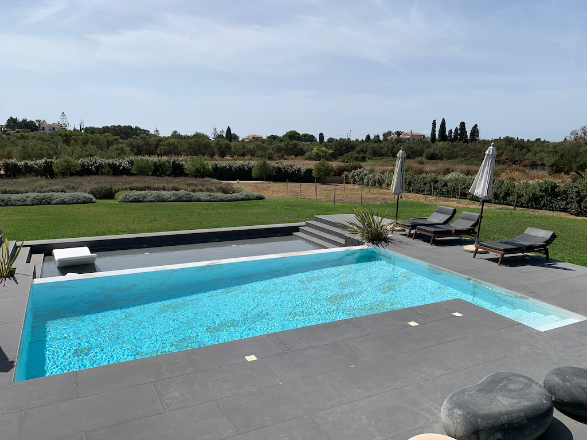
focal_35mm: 26
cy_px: 220
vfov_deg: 53.1
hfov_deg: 67.3
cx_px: 294
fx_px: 441
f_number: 1.8
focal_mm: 4.25
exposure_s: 1/4673
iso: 25
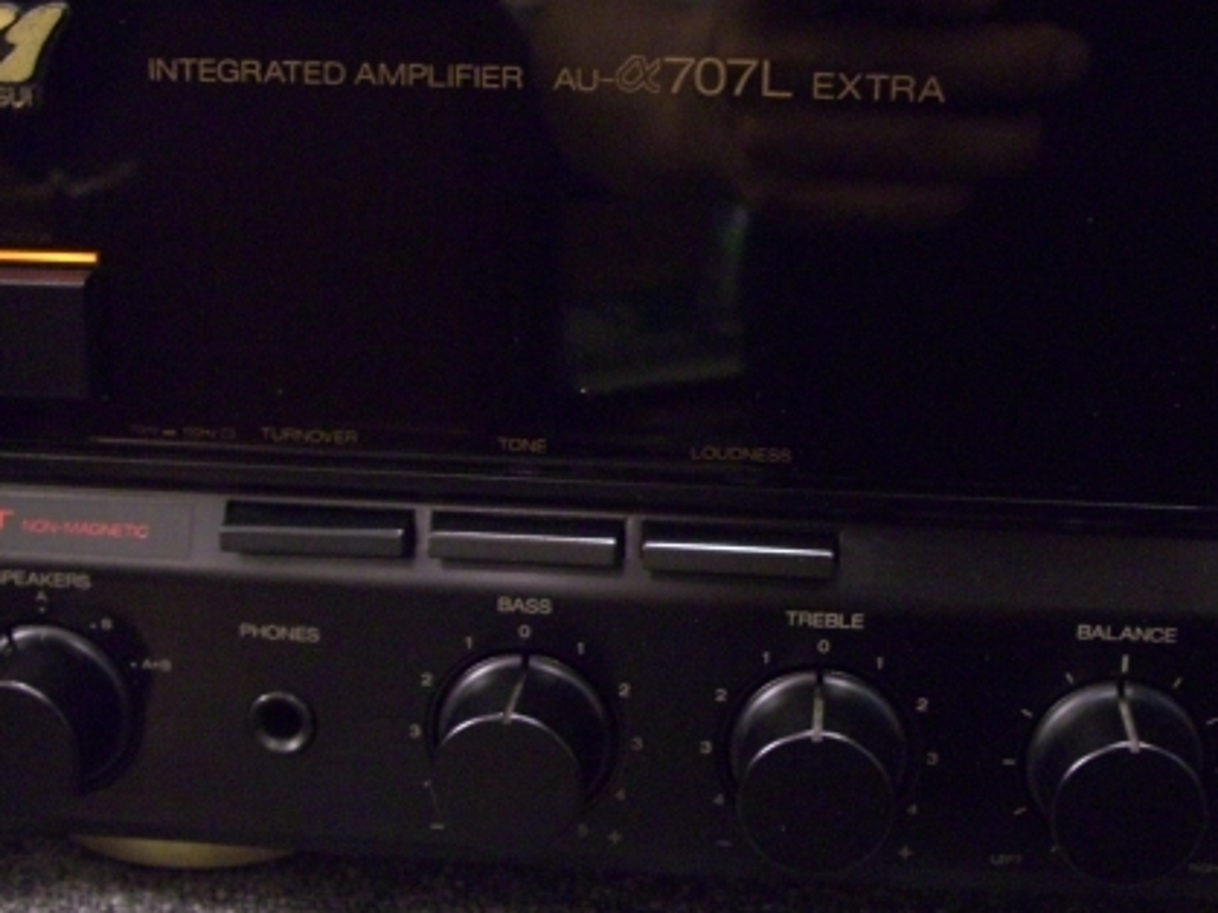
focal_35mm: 58
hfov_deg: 33.1
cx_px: 727
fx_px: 2040
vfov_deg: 25.2
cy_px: 465
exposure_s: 1/8
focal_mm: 7.9
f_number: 2.8
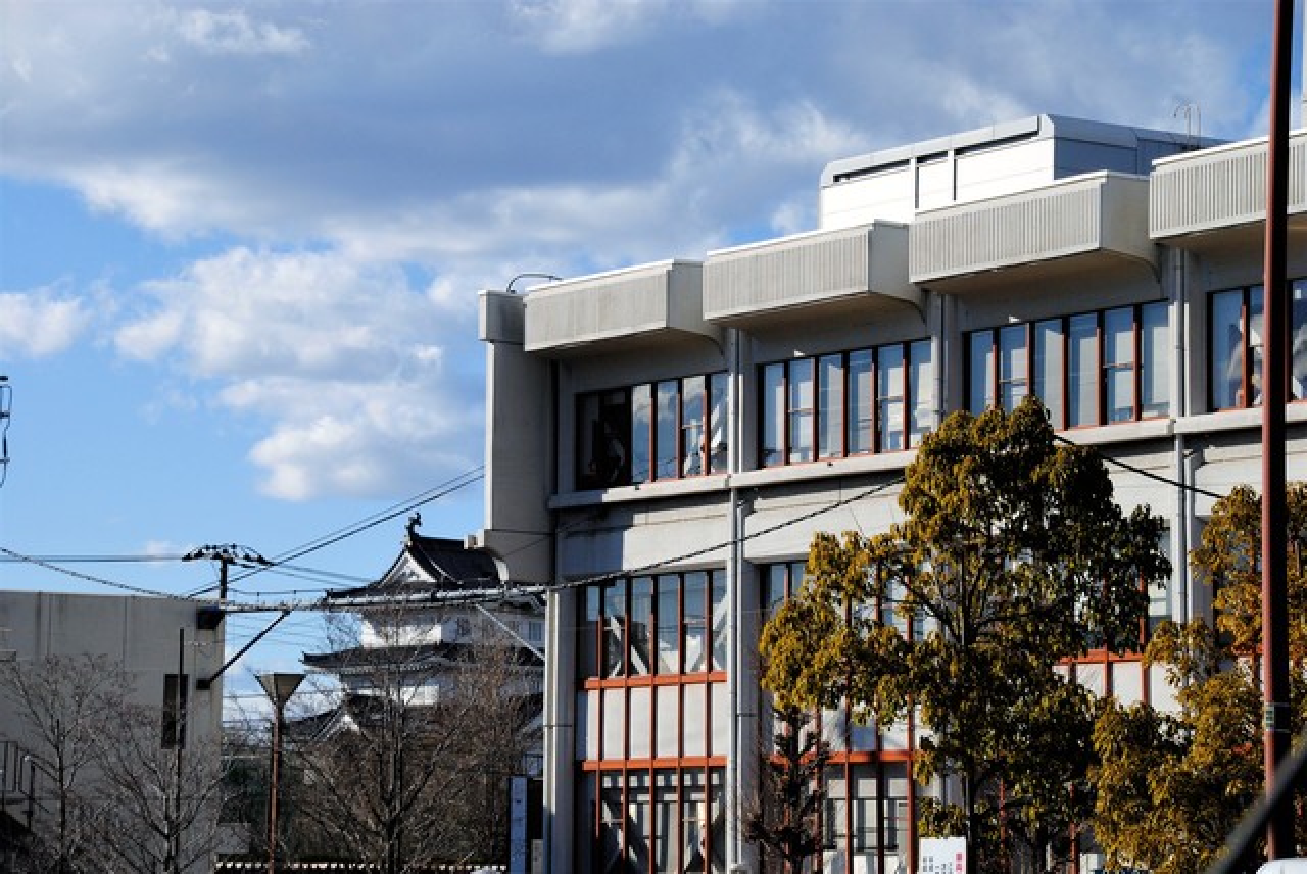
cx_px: 654
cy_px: 437
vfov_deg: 12.2
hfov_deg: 18.2
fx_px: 4088
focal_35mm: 112
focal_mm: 75
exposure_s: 1/1250
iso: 400
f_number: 9
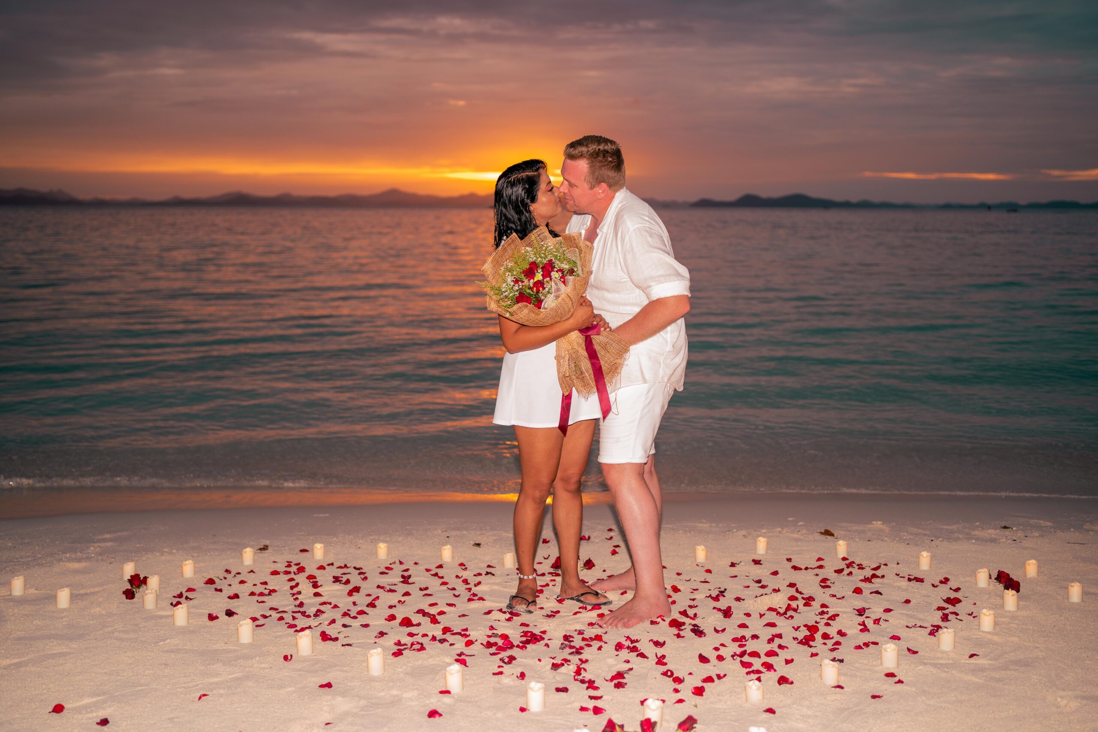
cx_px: 549
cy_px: 366
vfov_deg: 37.9
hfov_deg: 54.4
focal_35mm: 35
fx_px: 1067
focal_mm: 35
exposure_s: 1/160
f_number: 2.2
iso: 100
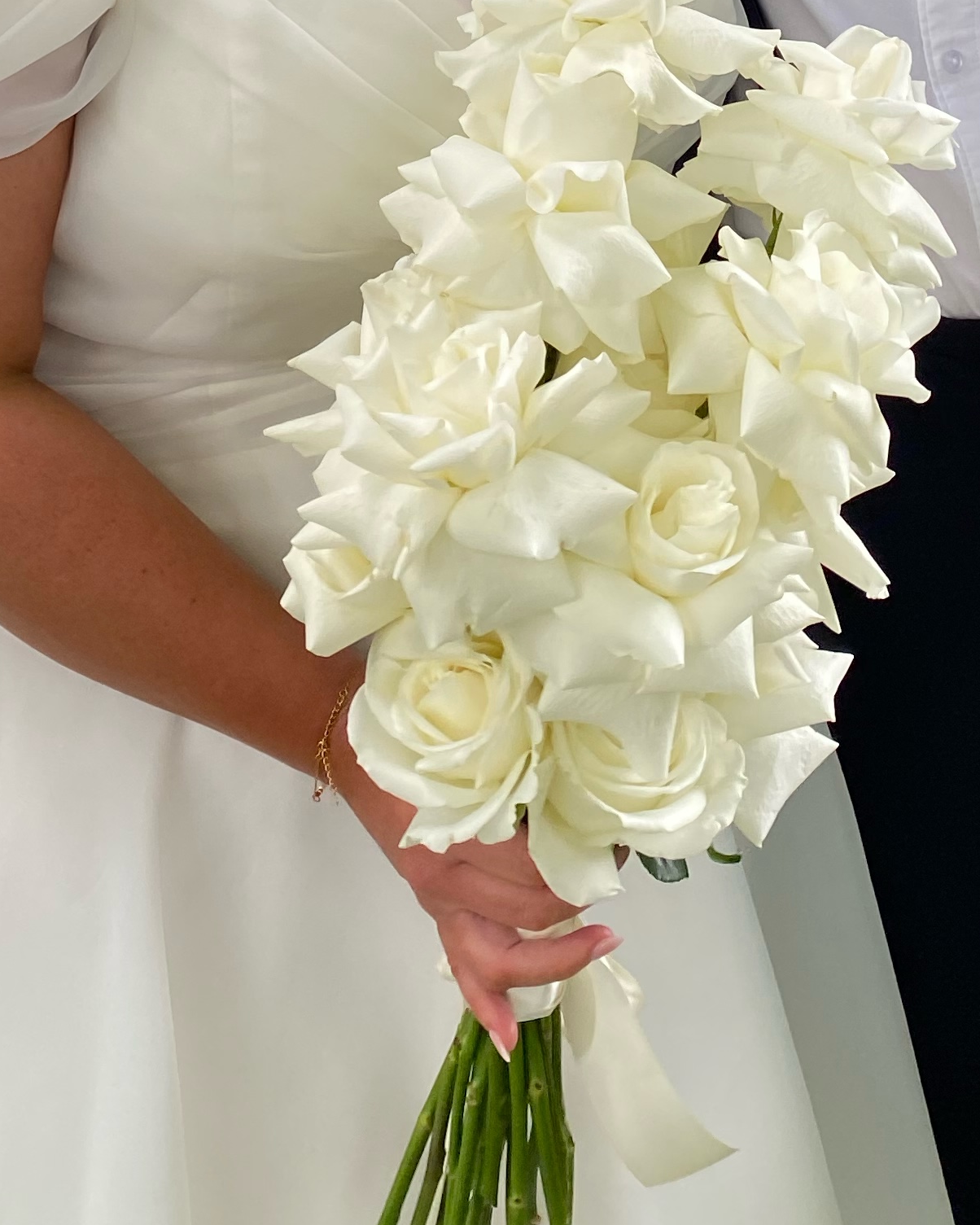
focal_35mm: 68
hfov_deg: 22.5
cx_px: 556
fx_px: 2465
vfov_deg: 24.8
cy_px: -304
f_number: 1.8
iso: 64
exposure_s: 1/122
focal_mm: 4.25
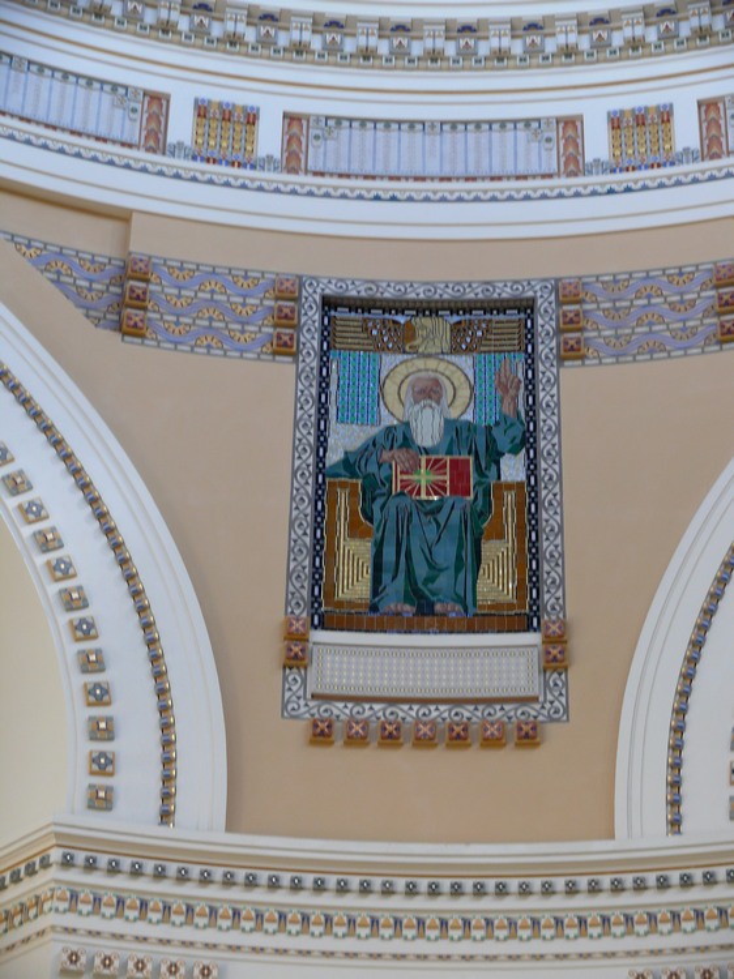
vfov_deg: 21.5
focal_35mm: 91
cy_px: 490
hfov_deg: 16.2
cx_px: 367
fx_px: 2574
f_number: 3.2
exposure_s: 1/30
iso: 125
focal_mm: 19.2
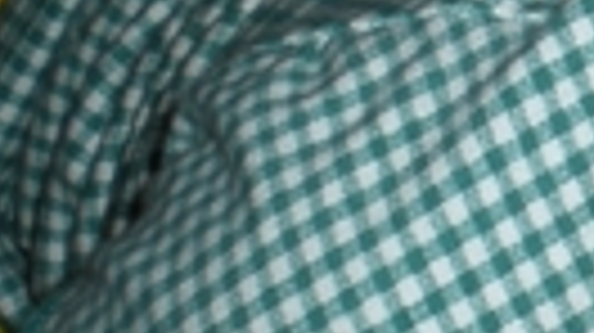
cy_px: -27
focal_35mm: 218
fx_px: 3431
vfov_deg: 5.5
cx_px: 886
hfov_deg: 9.6
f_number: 3.5
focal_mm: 7.4
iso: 64
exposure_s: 1/60
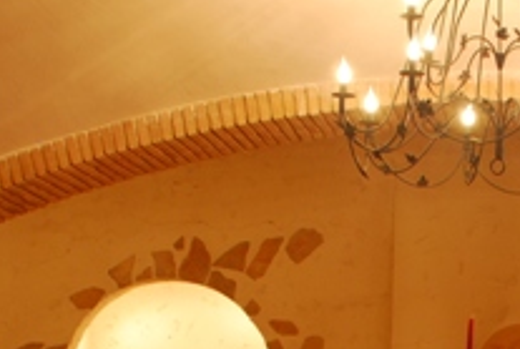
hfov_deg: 17.2
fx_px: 1679
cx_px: 515
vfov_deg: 11.4
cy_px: 510
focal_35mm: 116
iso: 160
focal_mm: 20
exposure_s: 1/4
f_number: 3.8
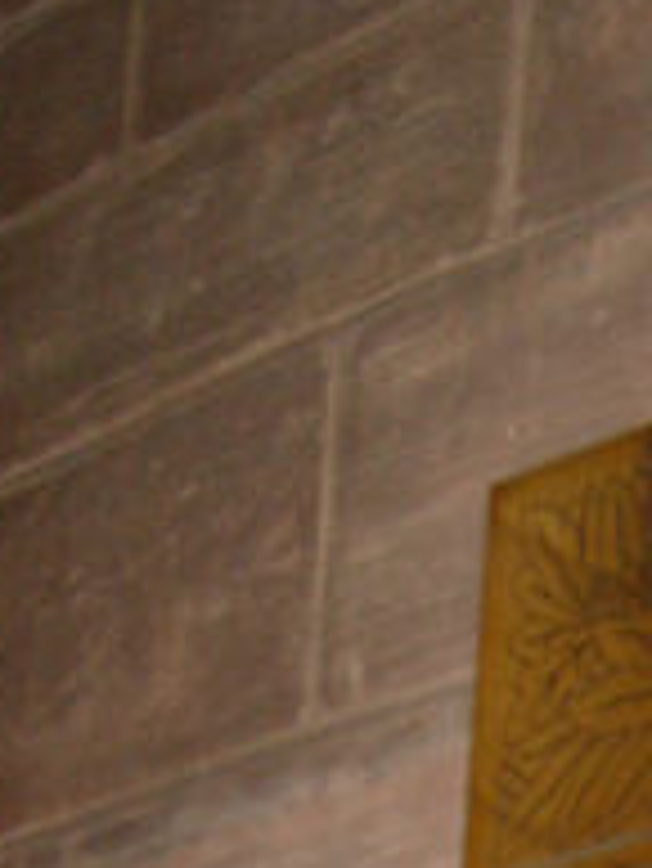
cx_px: 994
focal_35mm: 145
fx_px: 3637
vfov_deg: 12.3
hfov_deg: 9.9
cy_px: 1642
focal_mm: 5.8
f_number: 2.8
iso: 100
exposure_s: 1/45
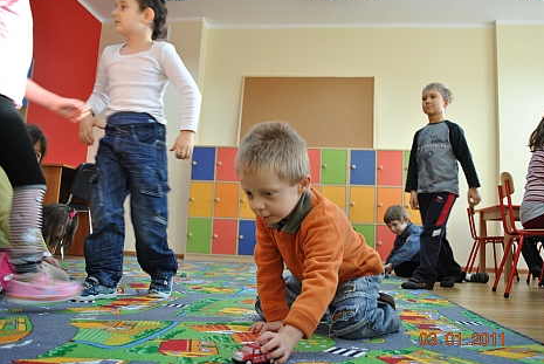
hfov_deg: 60.2
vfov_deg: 42.4
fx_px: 469
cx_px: 280
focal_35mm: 31
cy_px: 180
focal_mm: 20
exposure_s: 1/50
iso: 200
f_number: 3.8
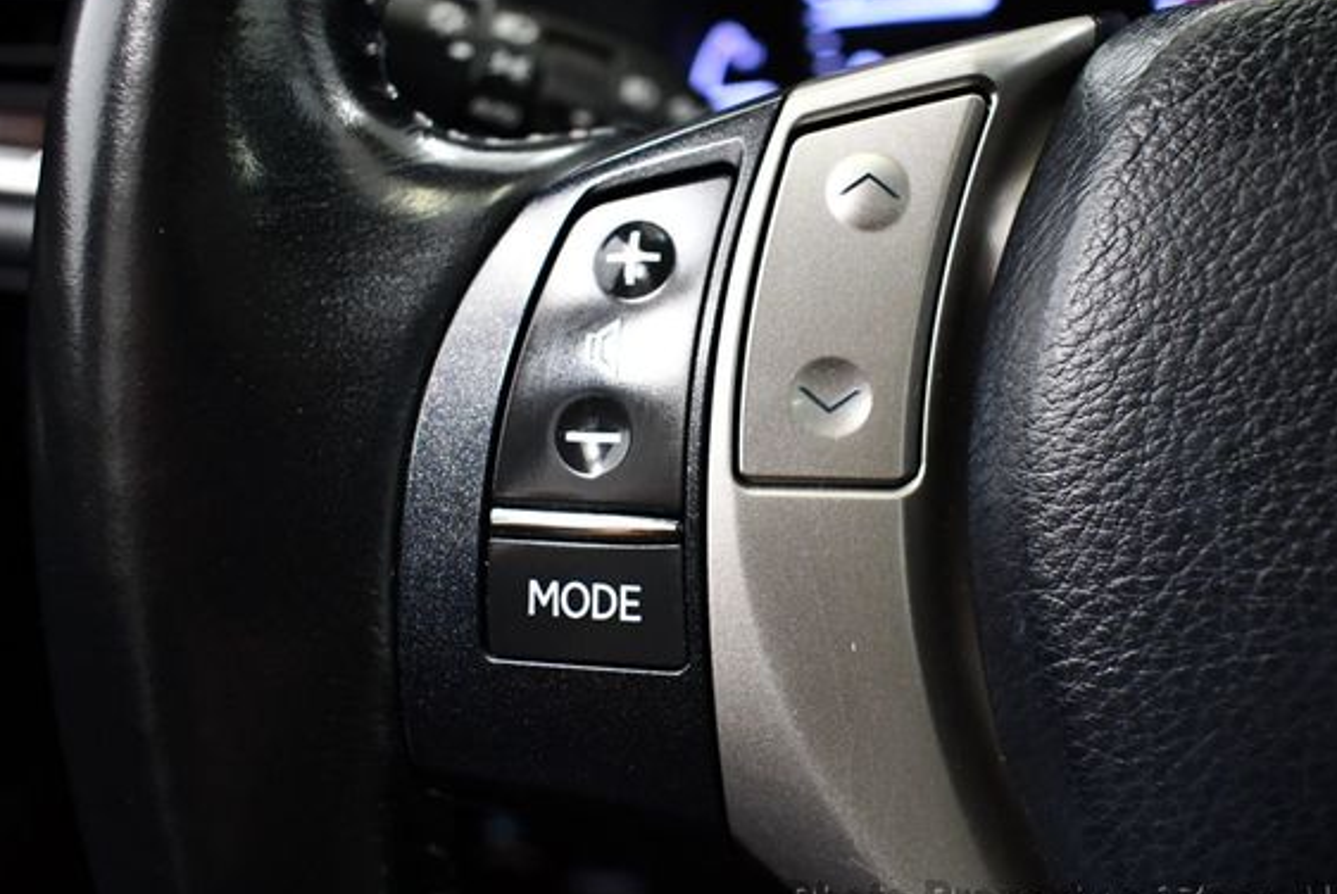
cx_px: 759
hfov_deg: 47.2
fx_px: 1524
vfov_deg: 32.7
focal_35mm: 41
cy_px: 437
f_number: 3.5
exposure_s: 1/125
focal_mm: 18
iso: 3200
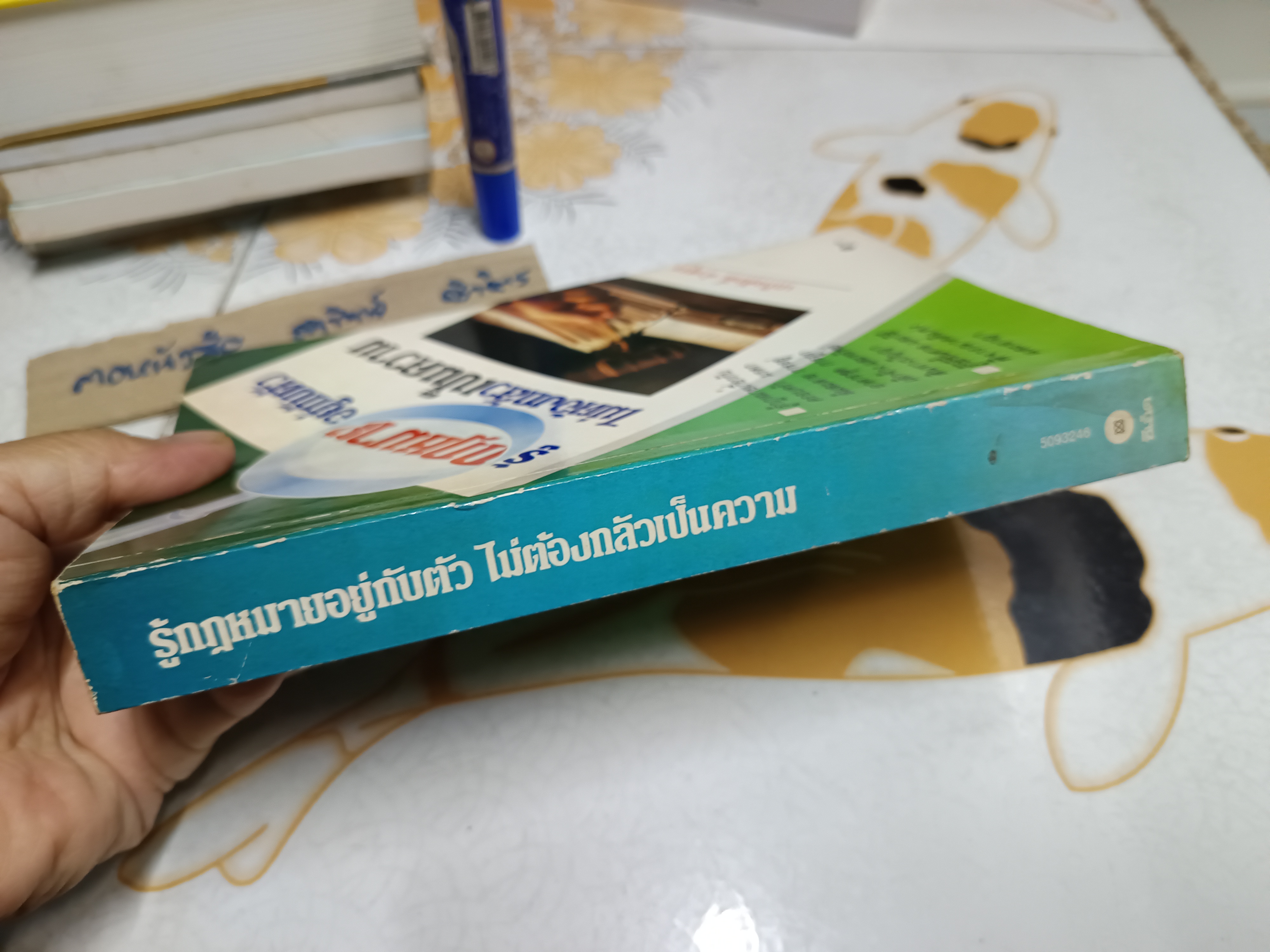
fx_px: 881
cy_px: 476
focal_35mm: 24
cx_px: 635
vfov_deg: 56.8
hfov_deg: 71.6
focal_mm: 5.31
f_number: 1.7
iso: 1159
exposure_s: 1/33.3
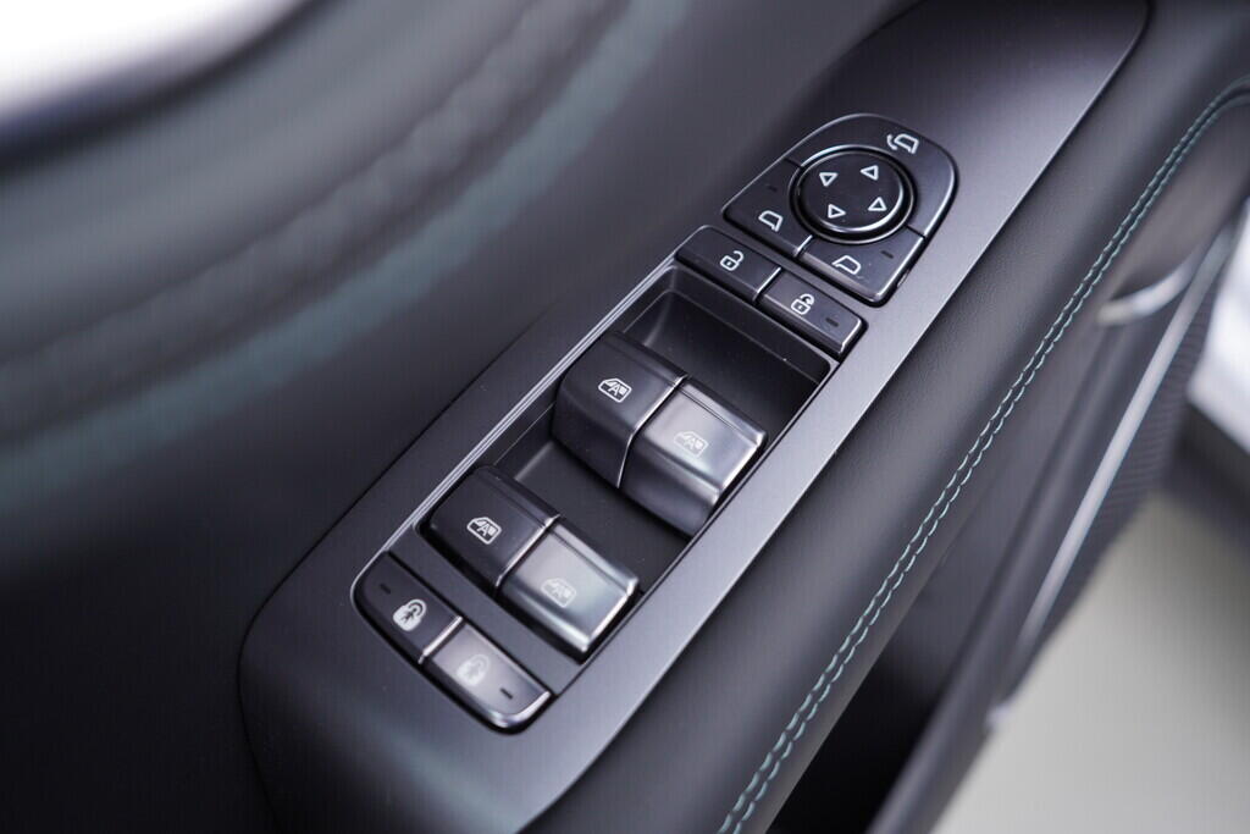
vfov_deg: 36.9
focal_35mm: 36
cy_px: 417
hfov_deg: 53.1
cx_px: 625
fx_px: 1250
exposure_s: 1/40
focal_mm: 24
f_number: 2.8
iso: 160
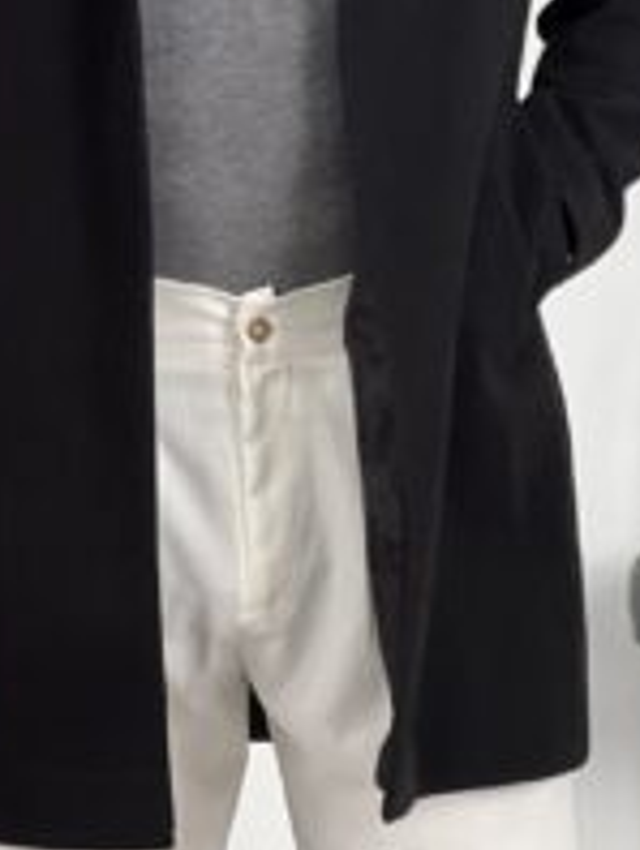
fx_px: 5731
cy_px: -90
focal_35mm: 233
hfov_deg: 6.4
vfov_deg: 8.4
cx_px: 296
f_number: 2.8
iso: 80
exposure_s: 1/121
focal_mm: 9
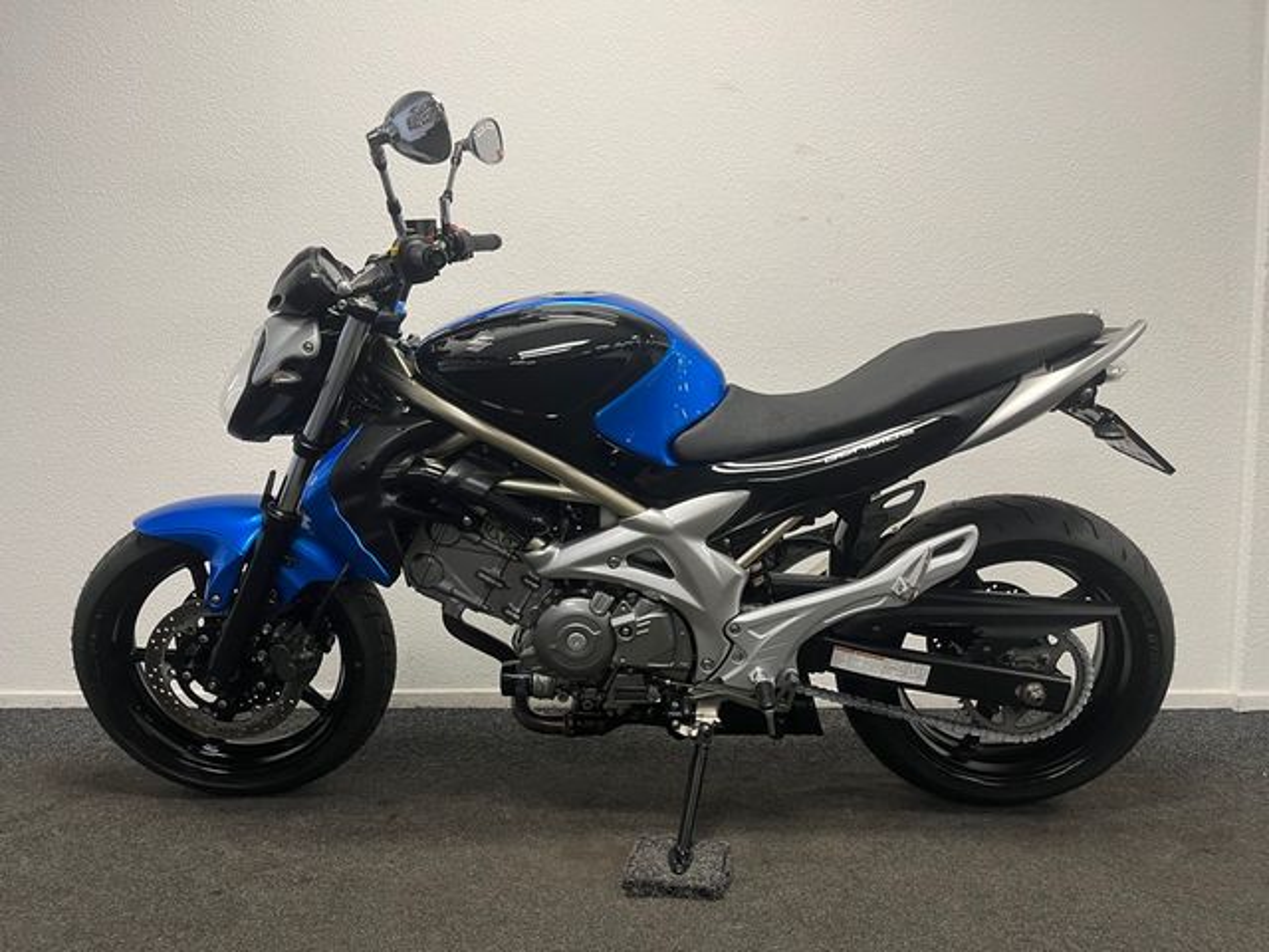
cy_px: 476
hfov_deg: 67.3
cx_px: 634
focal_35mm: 26
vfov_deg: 53.1
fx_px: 953
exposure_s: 1/50
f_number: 1.6
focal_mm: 5.1
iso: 64
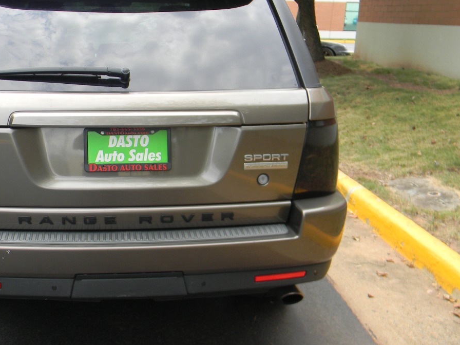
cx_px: 132
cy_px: 154
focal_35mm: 45
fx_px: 598
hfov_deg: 41.2
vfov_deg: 32.2
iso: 80
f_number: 3.5
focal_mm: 5
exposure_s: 1/193
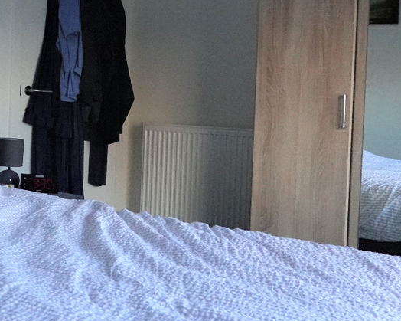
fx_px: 688
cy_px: 117
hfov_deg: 31.5
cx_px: 70
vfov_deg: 26.1
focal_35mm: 58
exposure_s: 1/400
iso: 3200
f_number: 3.5
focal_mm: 9
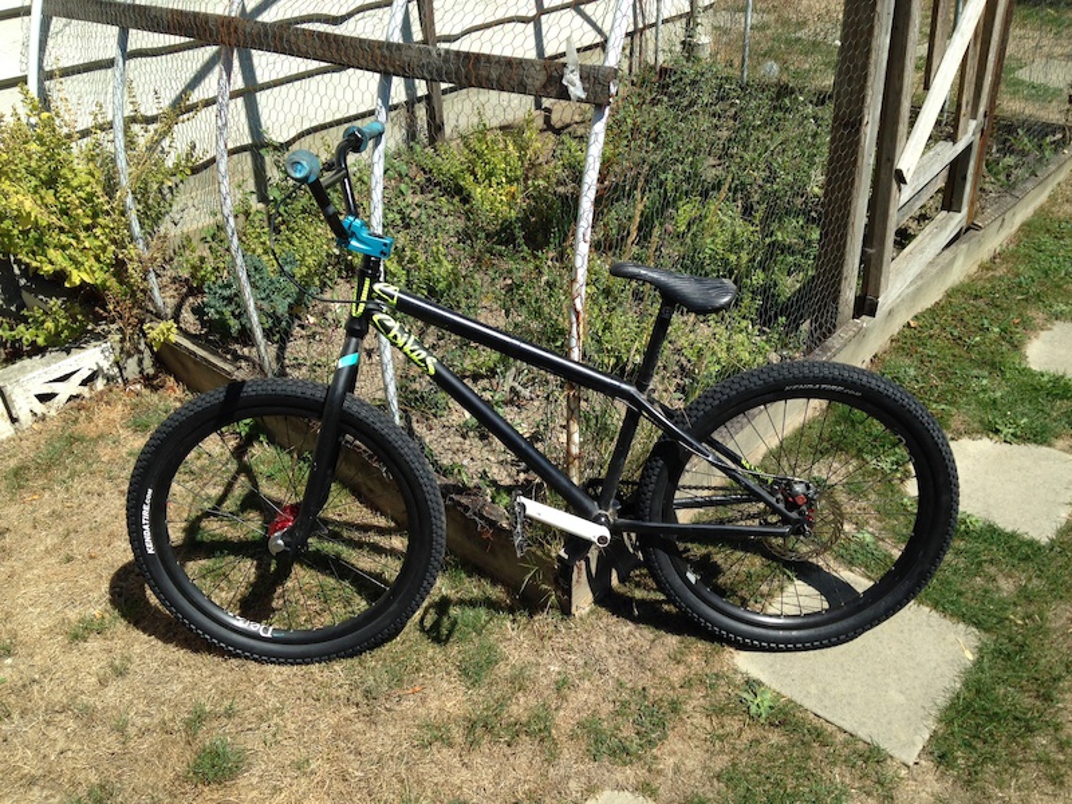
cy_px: 402
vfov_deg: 42.9
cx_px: 536
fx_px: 1022
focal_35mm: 33
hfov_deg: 55.4
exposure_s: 1/1178
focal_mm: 4.12
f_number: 2.4
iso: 50
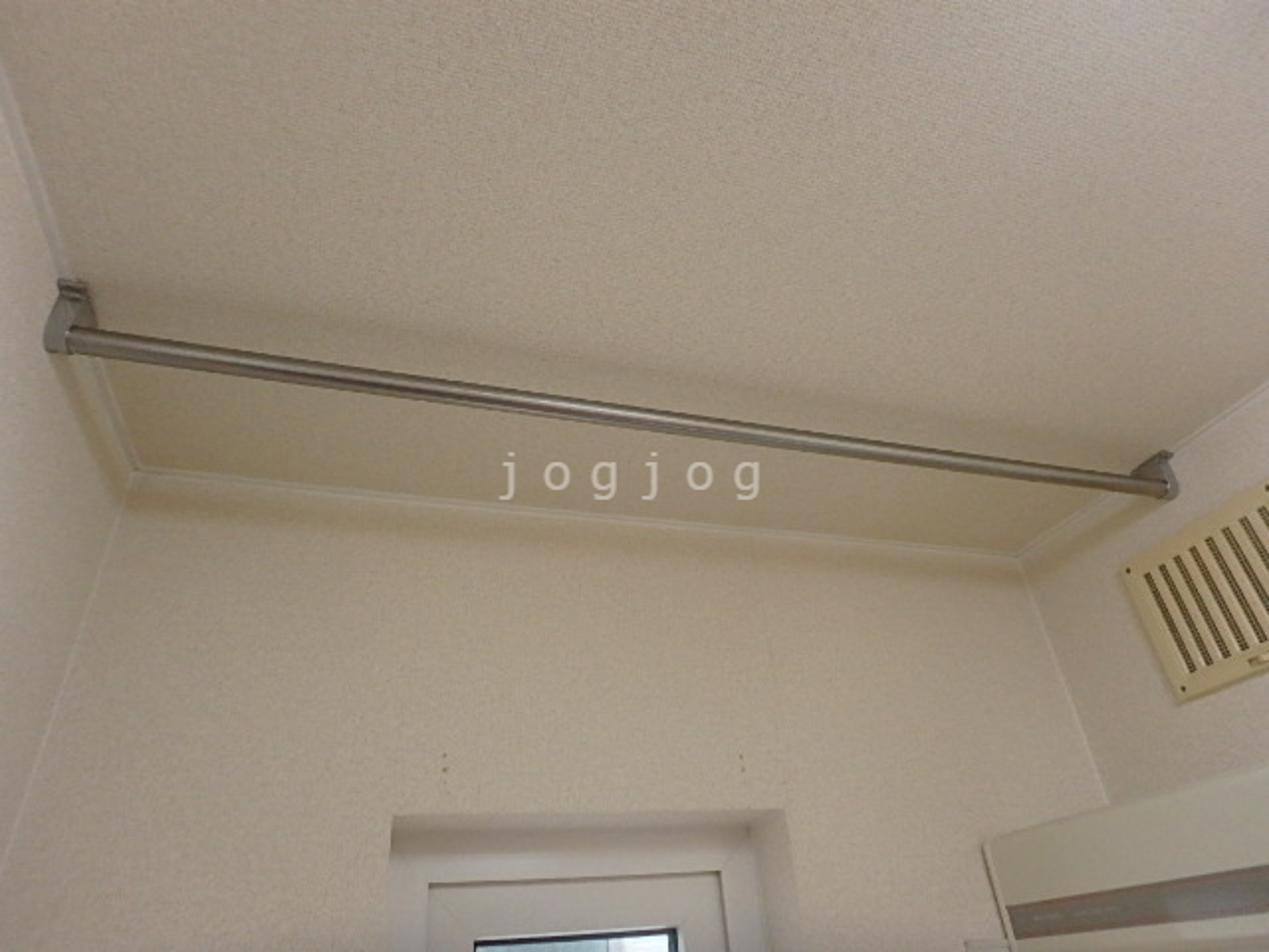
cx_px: 634
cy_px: 476
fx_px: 770
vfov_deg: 63.4
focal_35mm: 21
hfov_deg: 79.0
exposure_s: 1/30
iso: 500
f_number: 3.5
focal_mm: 3.7
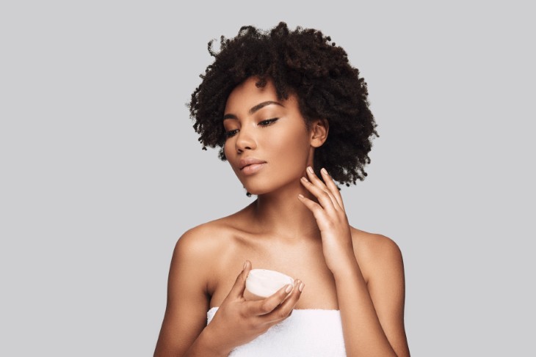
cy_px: 178
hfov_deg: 46.4
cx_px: 268
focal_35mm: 42
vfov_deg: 31.9
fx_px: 625
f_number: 7.1
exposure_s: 1/125
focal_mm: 42
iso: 200
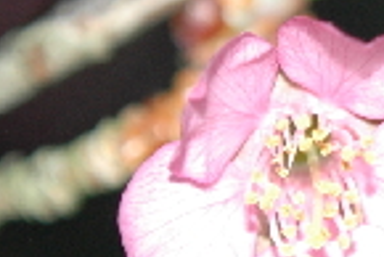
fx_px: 5638
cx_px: 410
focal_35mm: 528
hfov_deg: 3.9
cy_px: 73
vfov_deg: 2.6
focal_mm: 80
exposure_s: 1/60
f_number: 5.6
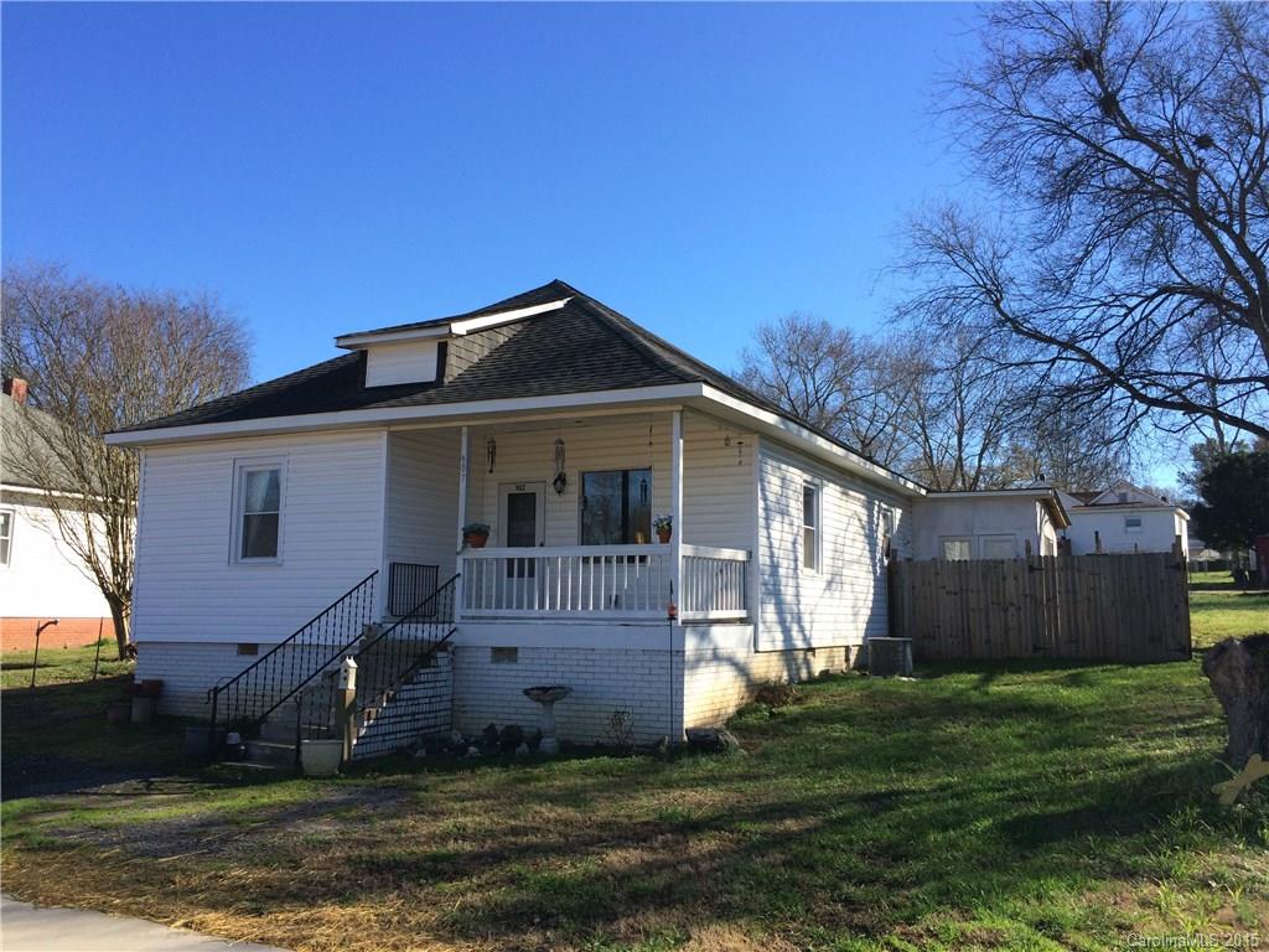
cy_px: 476
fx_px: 1063
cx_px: 634
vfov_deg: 48.2
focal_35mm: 29
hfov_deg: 61.7
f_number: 2.2
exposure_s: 1/1244
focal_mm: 4.15
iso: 32
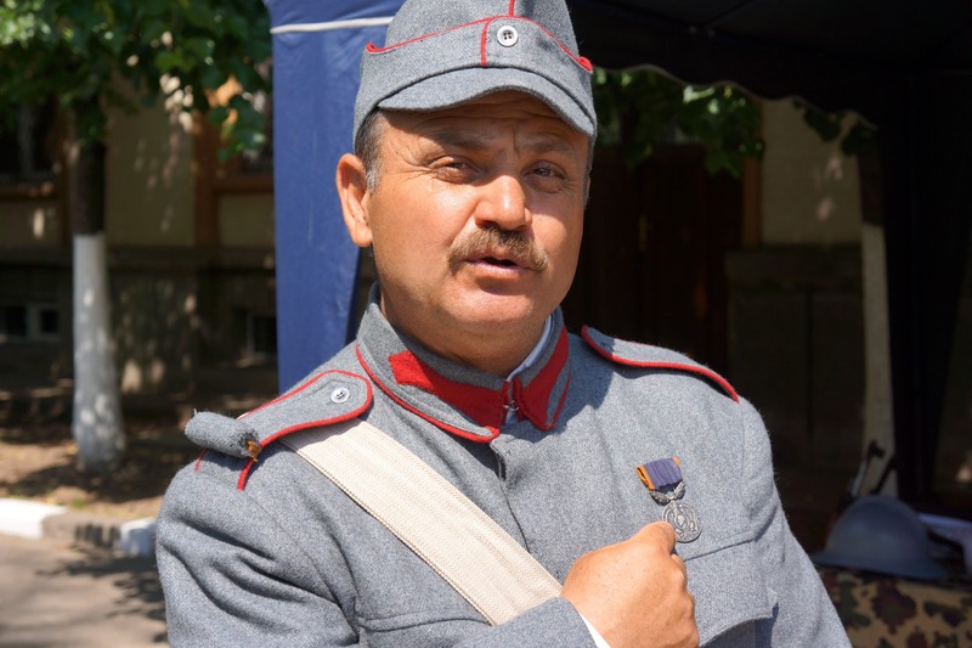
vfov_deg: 26.0
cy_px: 324
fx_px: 1404
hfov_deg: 38.2
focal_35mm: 52
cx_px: 486
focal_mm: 35
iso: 100
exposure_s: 1/800
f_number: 5
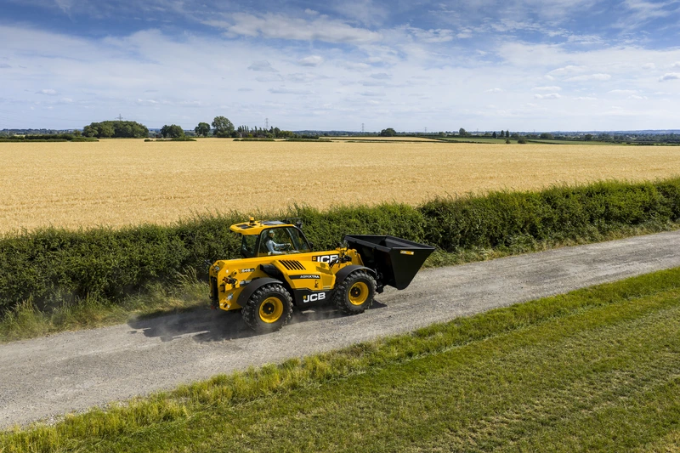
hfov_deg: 65.5
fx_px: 529
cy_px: 226
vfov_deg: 46.4
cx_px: 340
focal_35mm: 28
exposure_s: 1/2000
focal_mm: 14.45
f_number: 2.8
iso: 200
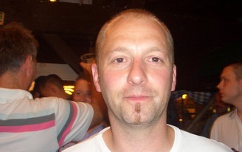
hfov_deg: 39.5
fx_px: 336
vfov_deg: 25.3
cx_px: 107
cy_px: 87
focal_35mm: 51
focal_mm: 5.8
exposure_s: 1/60
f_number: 2.6
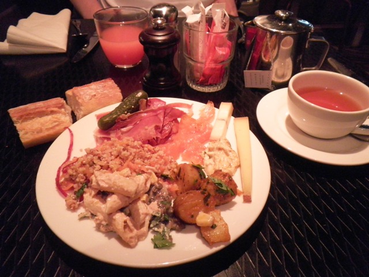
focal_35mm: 26
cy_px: 138
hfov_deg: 67.3
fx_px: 277
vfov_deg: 53.1
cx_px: 184
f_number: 2.6
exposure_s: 1/13
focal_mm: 4.7
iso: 400
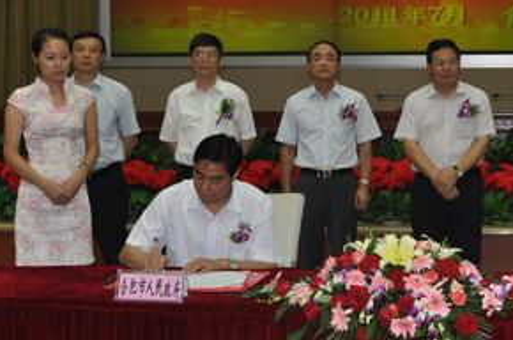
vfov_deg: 18.8
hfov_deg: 27.5
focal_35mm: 72
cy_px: 100
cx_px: 417
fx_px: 1024
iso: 400
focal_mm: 24
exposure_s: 1/60
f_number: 3.8
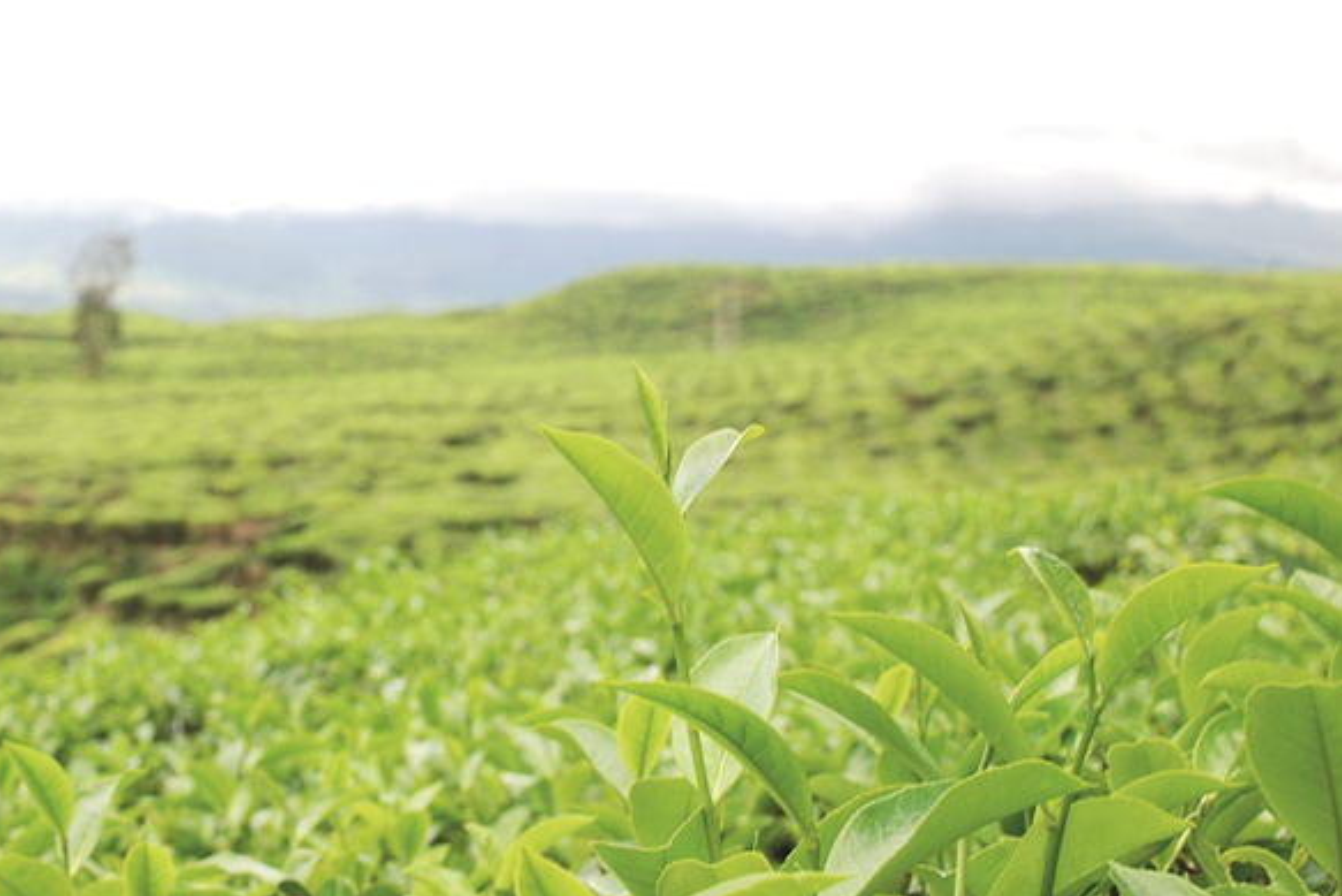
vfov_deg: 17.8
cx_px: 364
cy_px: 318
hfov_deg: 26.1
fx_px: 2861
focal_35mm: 77
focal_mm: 35
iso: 100
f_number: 8
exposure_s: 1/60
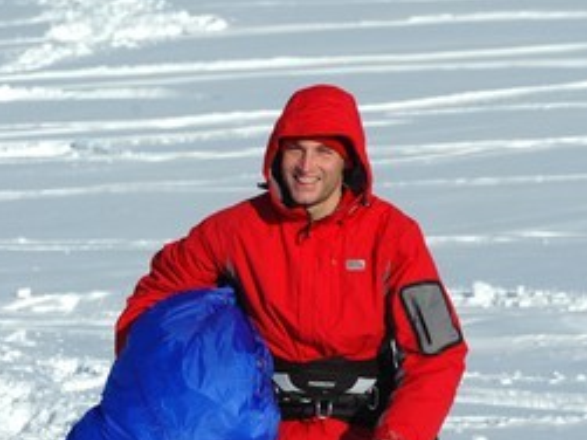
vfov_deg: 5.1
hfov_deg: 6.8
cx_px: 315
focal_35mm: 290
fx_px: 4915
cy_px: 394
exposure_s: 1/1000
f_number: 6.7
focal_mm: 120
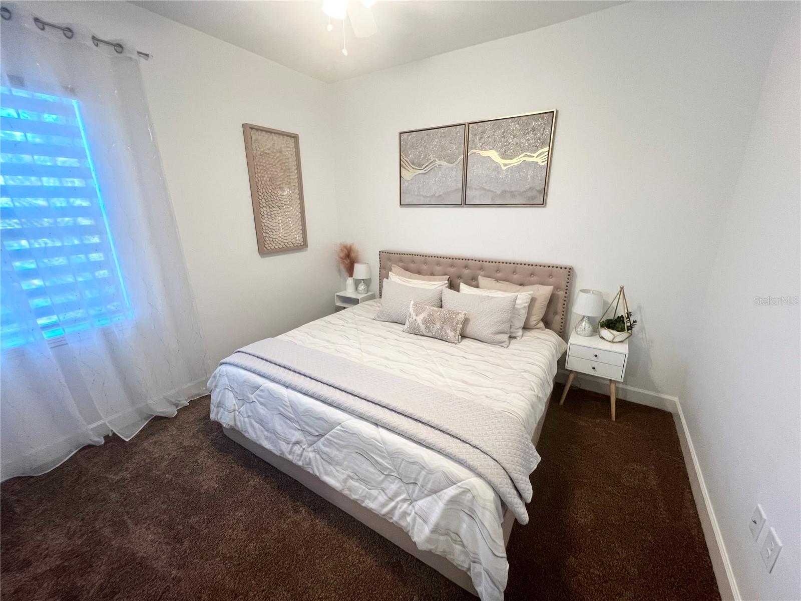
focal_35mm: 13
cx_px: 400
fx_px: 301
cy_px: 300
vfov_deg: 89.9
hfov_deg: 106.2
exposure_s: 1/60
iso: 160
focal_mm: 1.57
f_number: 1.8
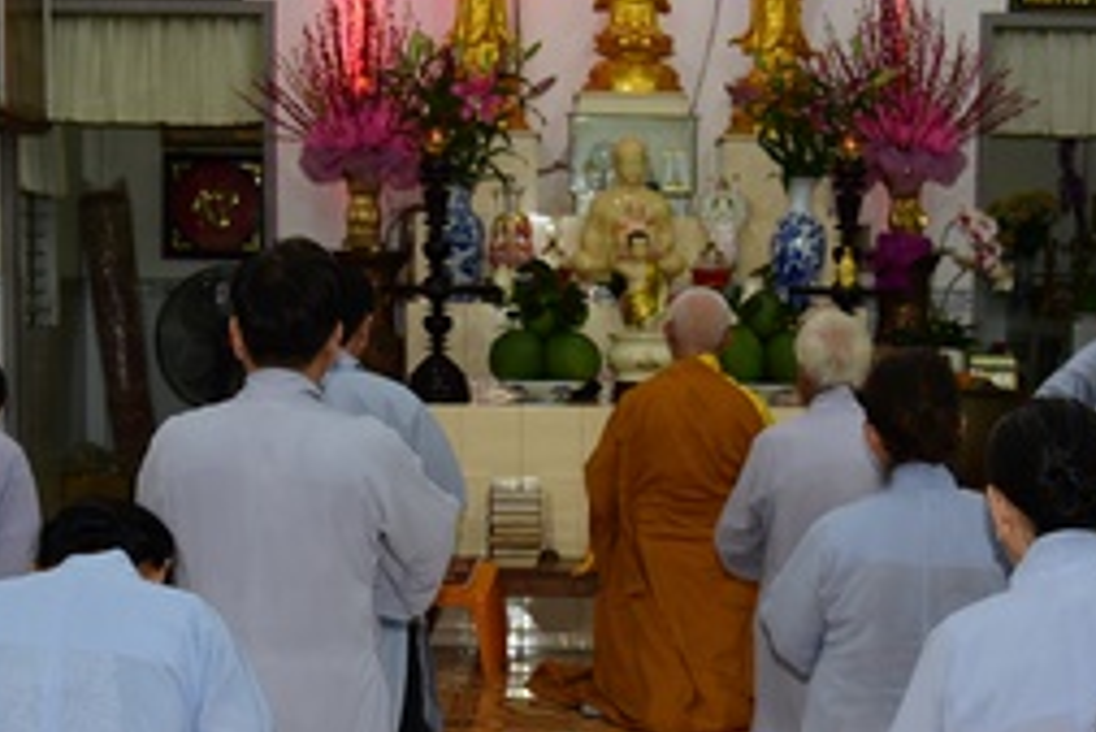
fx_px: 2345
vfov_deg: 17.7
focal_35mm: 77
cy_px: 515
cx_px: 589
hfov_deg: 26.3
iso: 320
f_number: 4
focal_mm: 30
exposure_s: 1/60
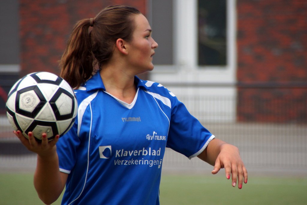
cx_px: 154
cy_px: 102
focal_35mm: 375
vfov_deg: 3.7
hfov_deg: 5.5
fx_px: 3201
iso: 400
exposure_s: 1/1000
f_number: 6.3
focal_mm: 250
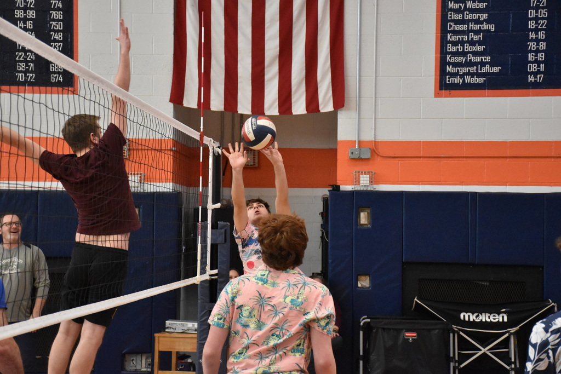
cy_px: 187
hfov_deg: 22.6
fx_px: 1403
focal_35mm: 90
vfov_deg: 15.2
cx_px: 280
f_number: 5
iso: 6400
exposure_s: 1/640
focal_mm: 60
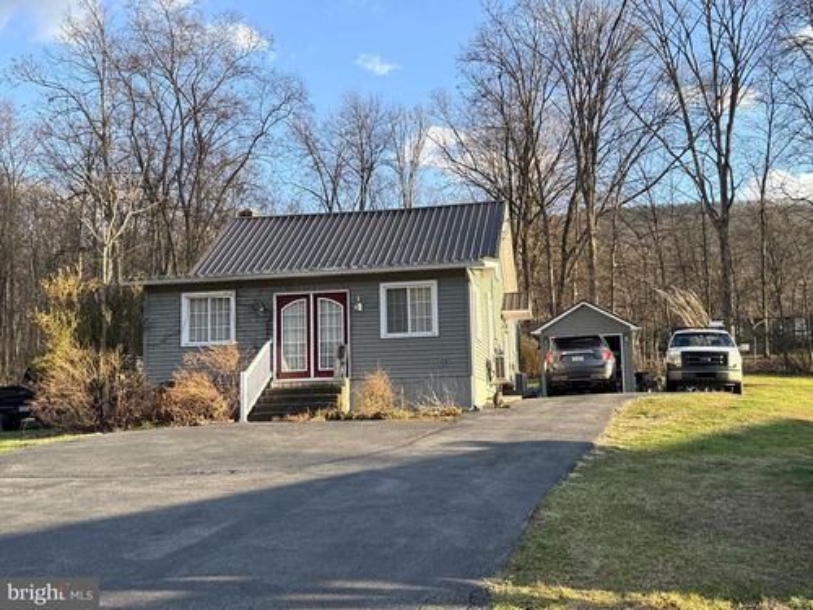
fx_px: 963
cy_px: 305
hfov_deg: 45.8
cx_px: 406
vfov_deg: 35.1
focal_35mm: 41
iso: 80
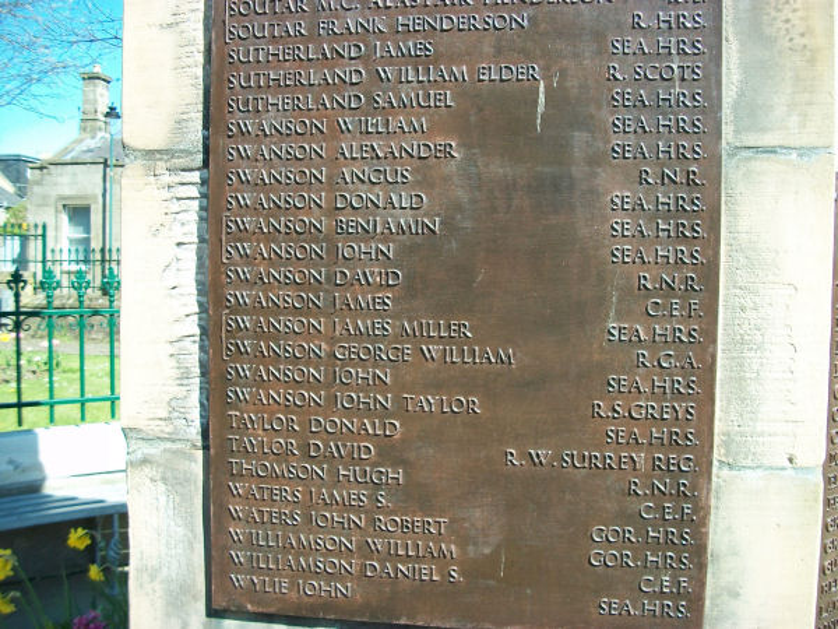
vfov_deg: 44.2
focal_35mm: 32
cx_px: 419
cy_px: 314
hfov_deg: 56.8
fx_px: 775
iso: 80
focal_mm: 5.7
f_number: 2.9
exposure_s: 1/320
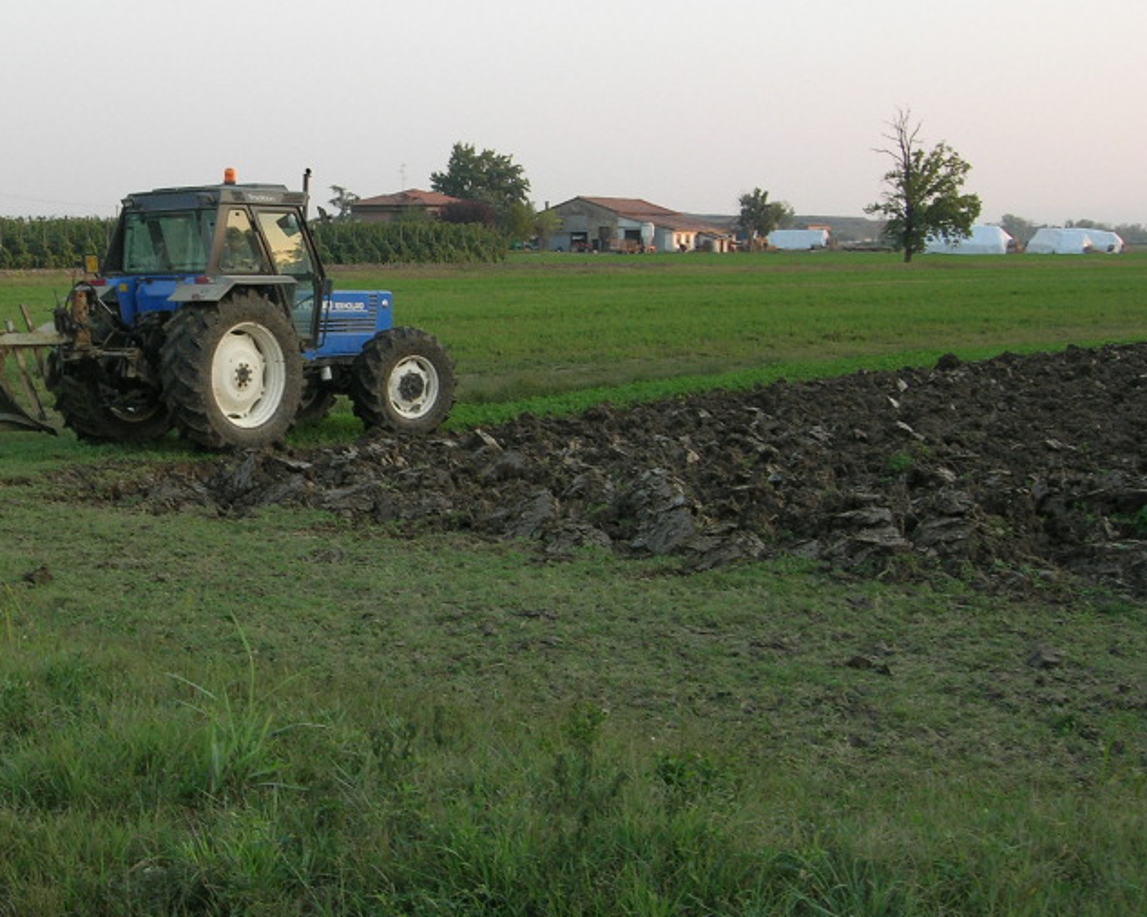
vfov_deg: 25.3
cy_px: 362
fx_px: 2036
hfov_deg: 30.8
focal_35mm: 60
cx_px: 263
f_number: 4.8
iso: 64
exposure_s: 1/79.6
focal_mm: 7.8
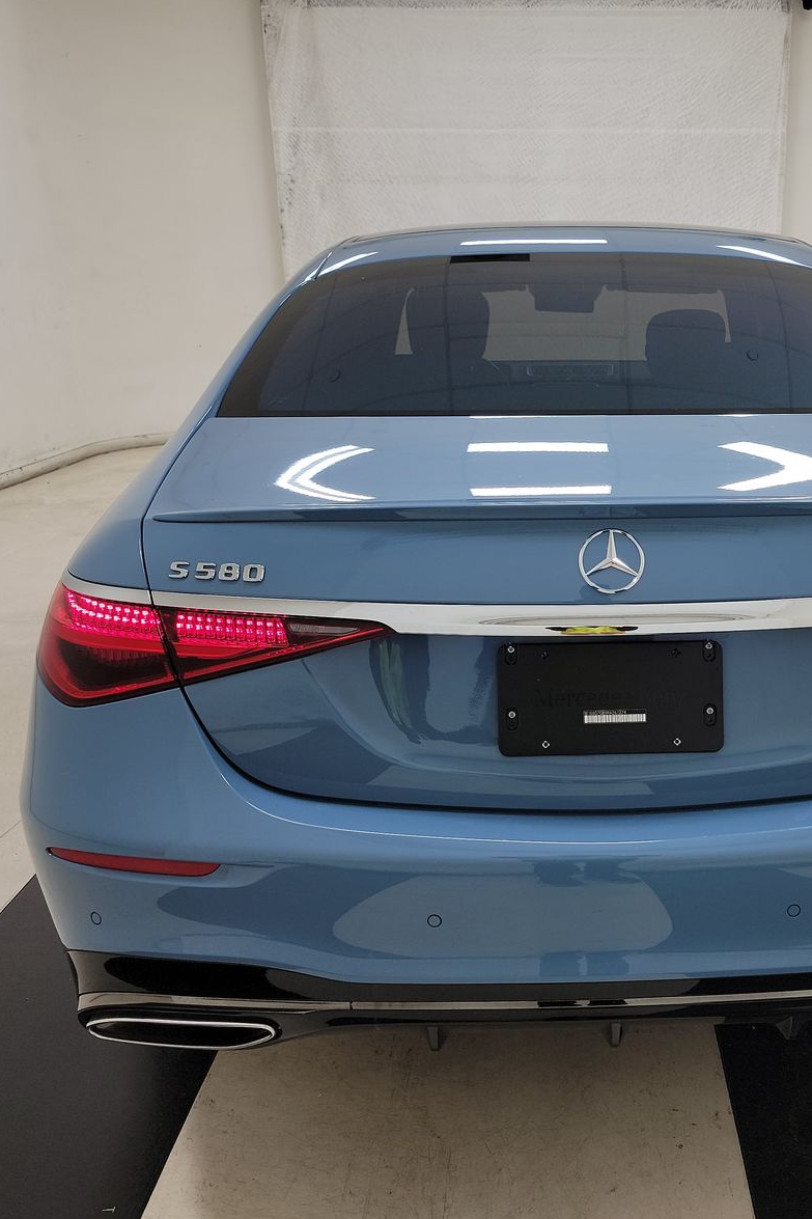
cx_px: 584
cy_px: 607
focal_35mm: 34
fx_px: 1151
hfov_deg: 38.1
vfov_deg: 55.8
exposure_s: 1/119
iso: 56
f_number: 1.8
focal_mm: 6.7
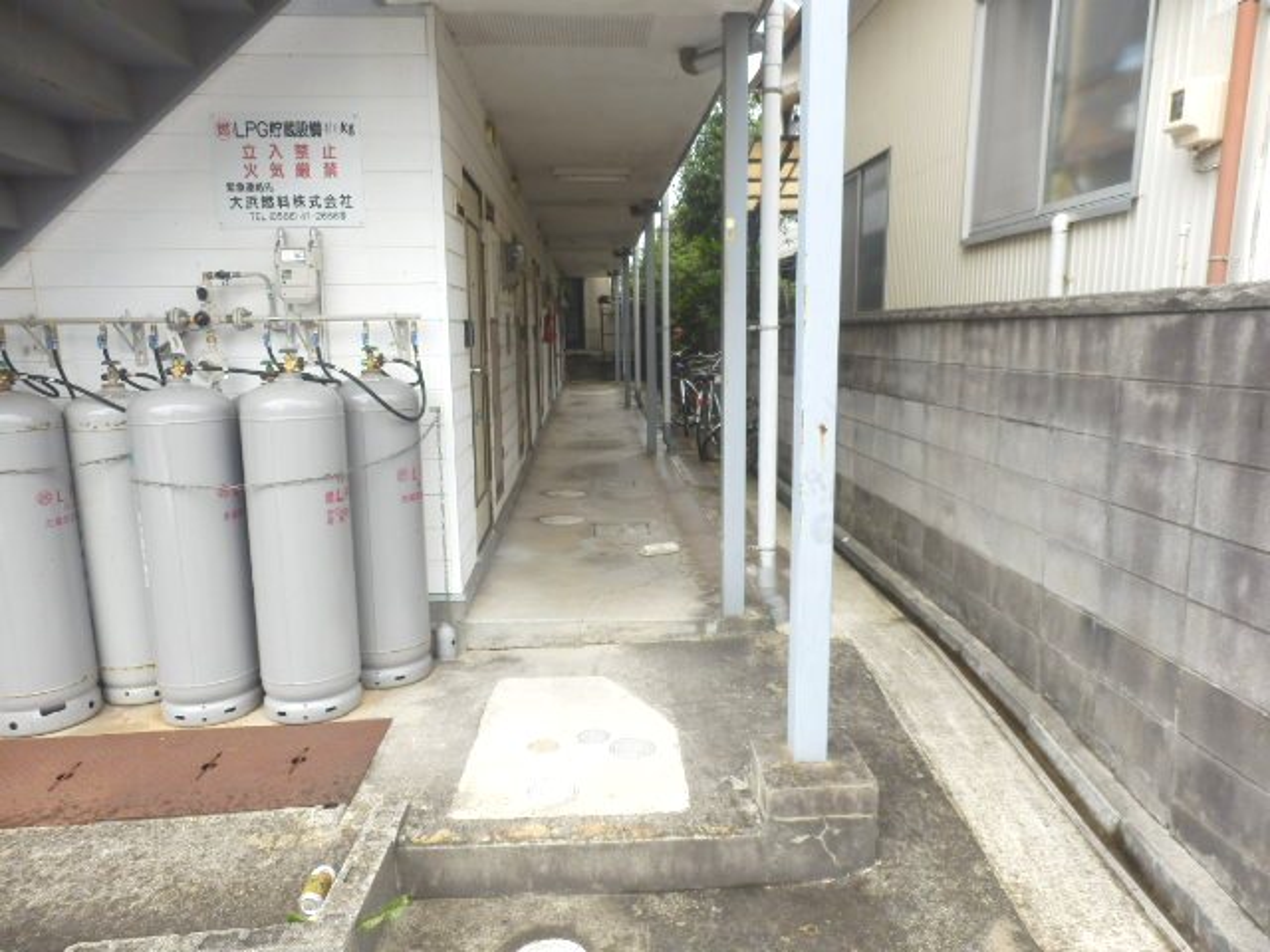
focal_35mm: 24
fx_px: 881
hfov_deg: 71.6
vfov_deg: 56.8
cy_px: 476
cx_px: 635
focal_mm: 4.2
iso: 80
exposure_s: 1/160
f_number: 3
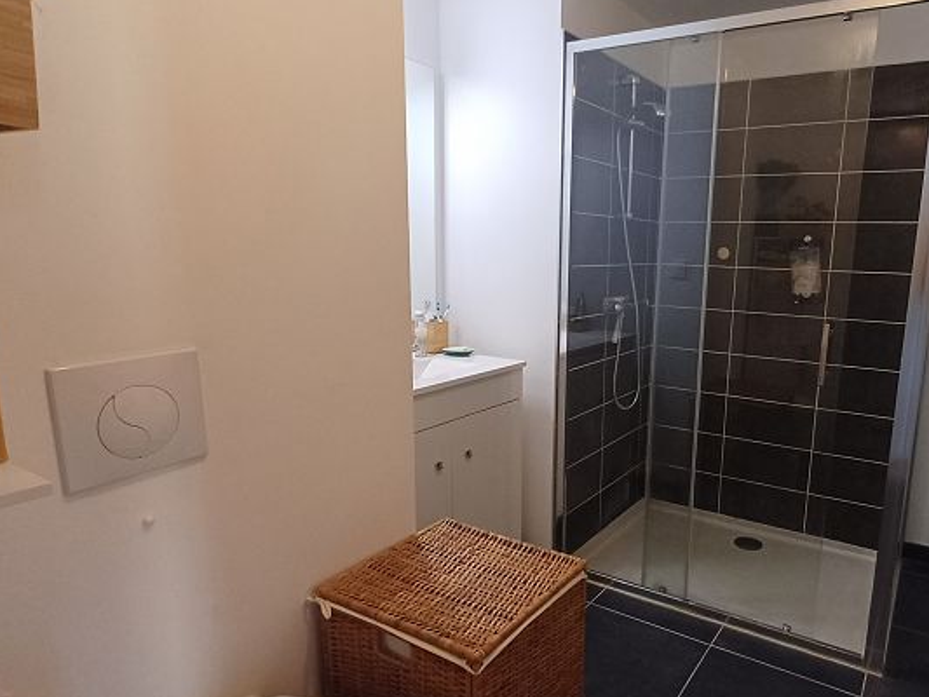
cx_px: 572
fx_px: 644
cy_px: 368
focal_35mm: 24
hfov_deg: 70.6
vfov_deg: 56.8
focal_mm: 1.64
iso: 160
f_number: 2.2
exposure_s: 1/33
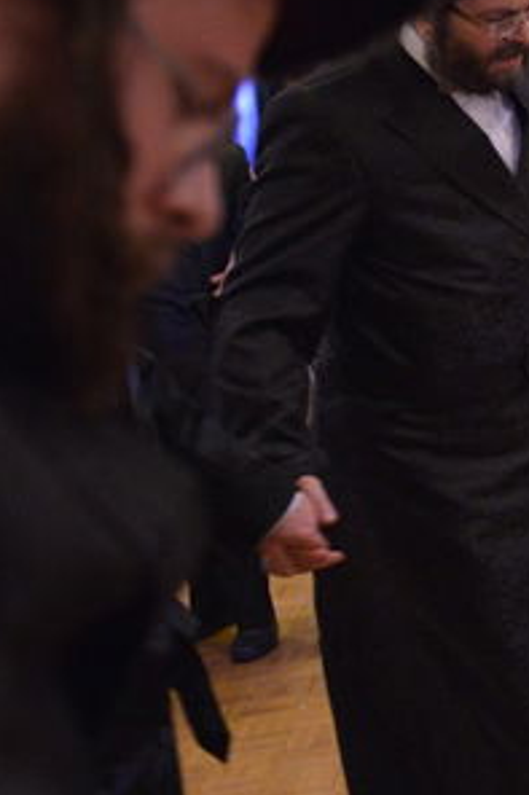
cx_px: 1104
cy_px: 79
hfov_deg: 13.7
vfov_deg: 23.8
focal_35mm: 83
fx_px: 1831
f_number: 2.8
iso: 3200
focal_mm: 24
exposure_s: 1/100
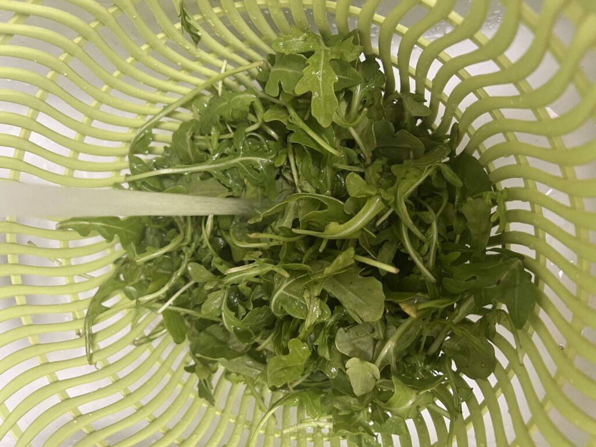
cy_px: 224
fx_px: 448
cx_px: 298
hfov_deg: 67.3
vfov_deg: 53.1
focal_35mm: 26
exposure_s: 1/71
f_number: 1.5
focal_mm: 5.7
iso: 125
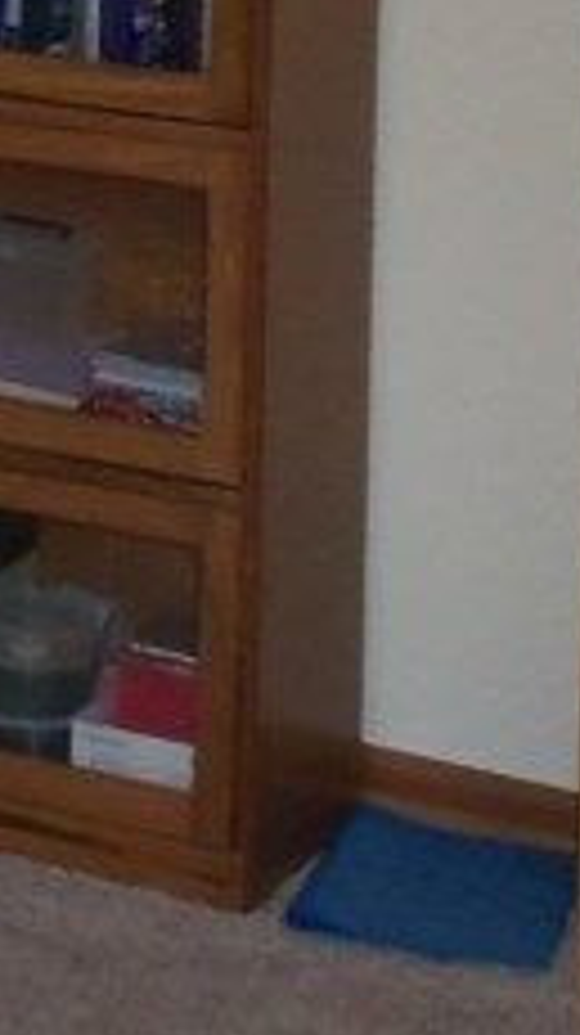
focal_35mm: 136
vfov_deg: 14.4
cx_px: -652
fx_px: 3727
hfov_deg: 8.4
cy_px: -657
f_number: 3.3
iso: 200
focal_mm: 5.1
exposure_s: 1/60
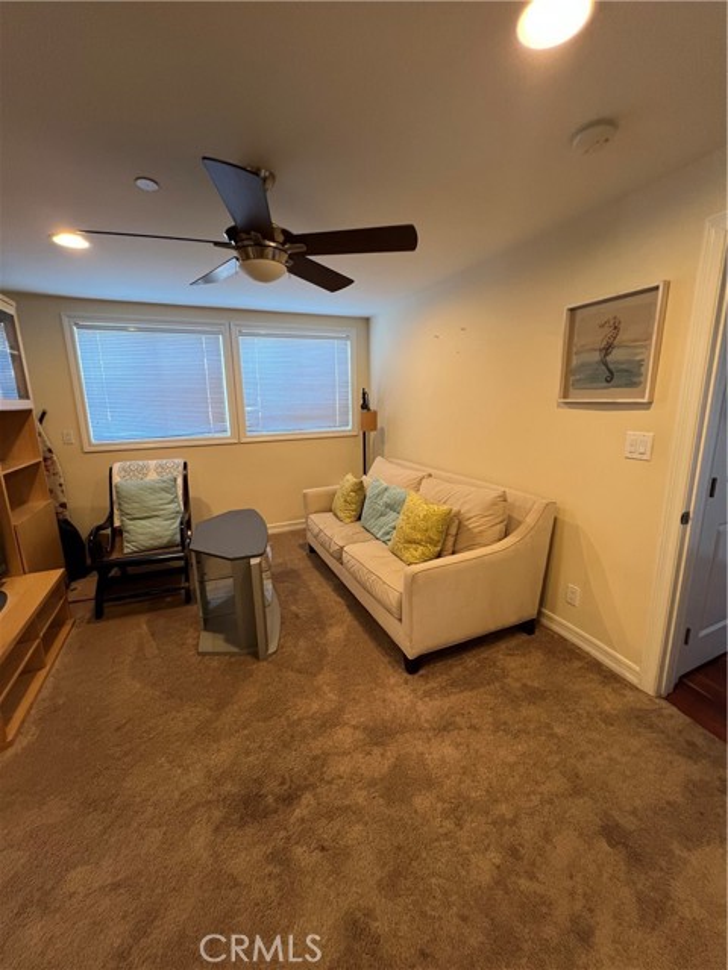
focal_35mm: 13
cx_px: 364
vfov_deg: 106.2
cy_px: 485
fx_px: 365
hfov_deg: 89.9
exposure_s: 1/60
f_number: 1.8
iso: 160
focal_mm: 1.57
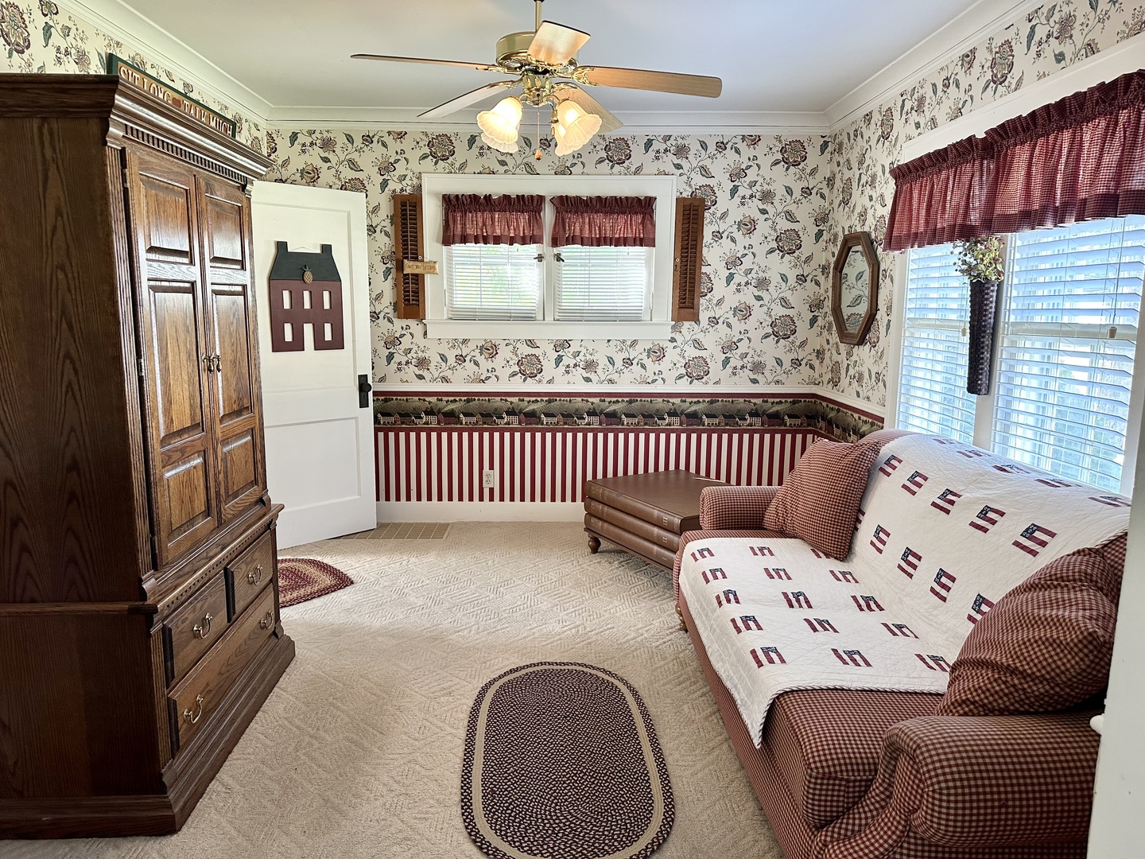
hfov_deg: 71.6
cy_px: 430
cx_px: 572
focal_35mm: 24
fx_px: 794
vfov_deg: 56.8
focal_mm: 6.86
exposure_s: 1/60
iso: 200
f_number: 1.78
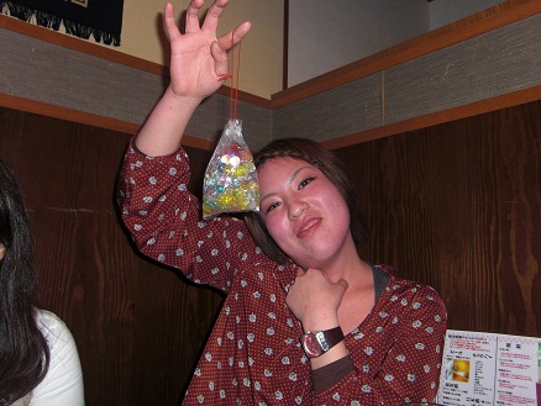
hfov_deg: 55.3
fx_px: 516
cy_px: 203
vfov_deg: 43.0
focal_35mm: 33
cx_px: 270
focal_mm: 5.8
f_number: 2.7
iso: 100
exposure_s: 1/30
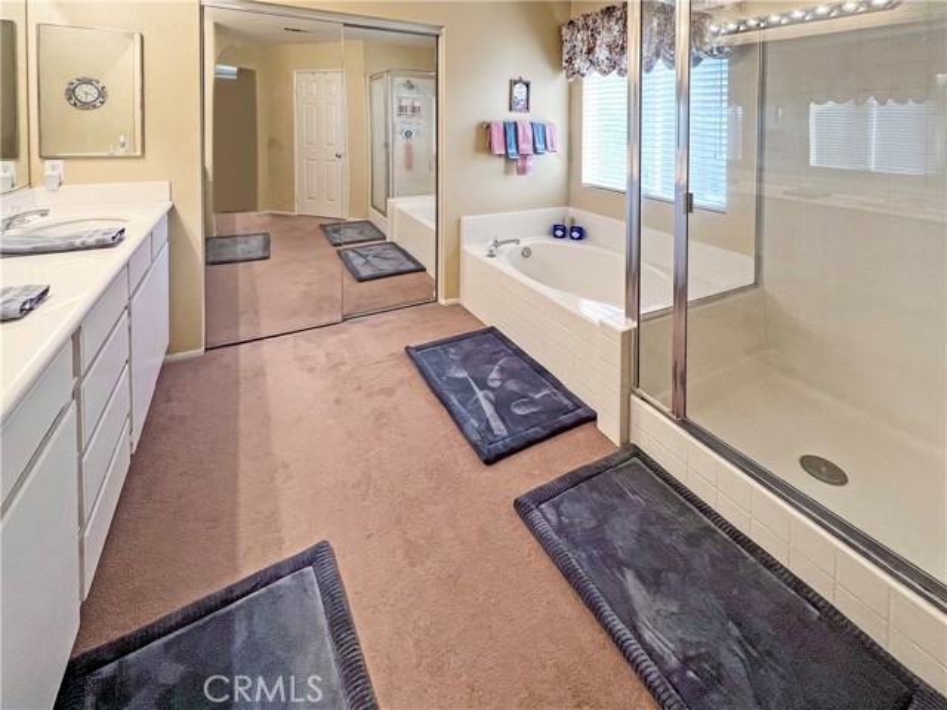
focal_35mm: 13
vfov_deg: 89.9
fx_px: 356
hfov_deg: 106.2
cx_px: 474
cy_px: 355
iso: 125
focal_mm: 1.57
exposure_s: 1/120
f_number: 1.8
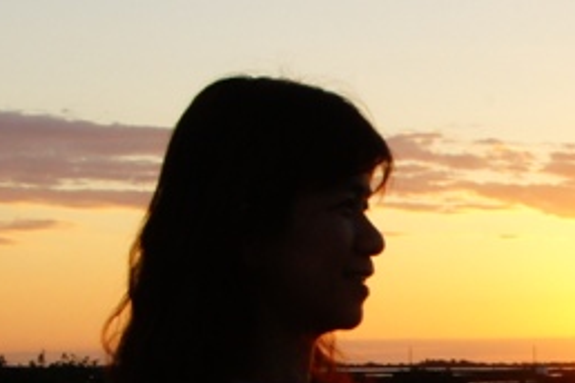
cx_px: 550
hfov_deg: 14.9
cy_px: 597
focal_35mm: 136
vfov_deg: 9.7
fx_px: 2172
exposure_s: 1/40
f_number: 22
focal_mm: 26
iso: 640
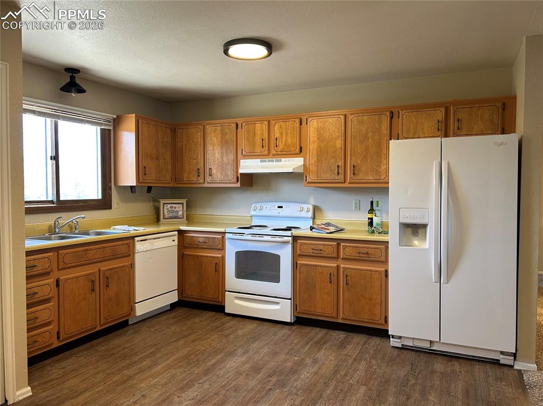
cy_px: 203
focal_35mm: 26
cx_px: 272
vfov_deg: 53.0
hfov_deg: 67.3
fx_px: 408
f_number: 1.5
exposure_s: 1/60
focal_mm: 5.7
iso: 80
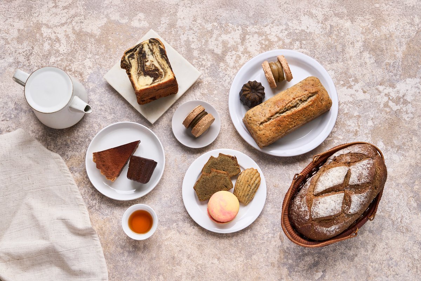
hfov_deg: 38.9
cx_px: 210
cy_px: 140
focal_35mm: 51
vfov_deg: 26.5
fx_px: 596
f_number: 4.5
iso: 160
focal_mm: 34
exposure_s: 1/500
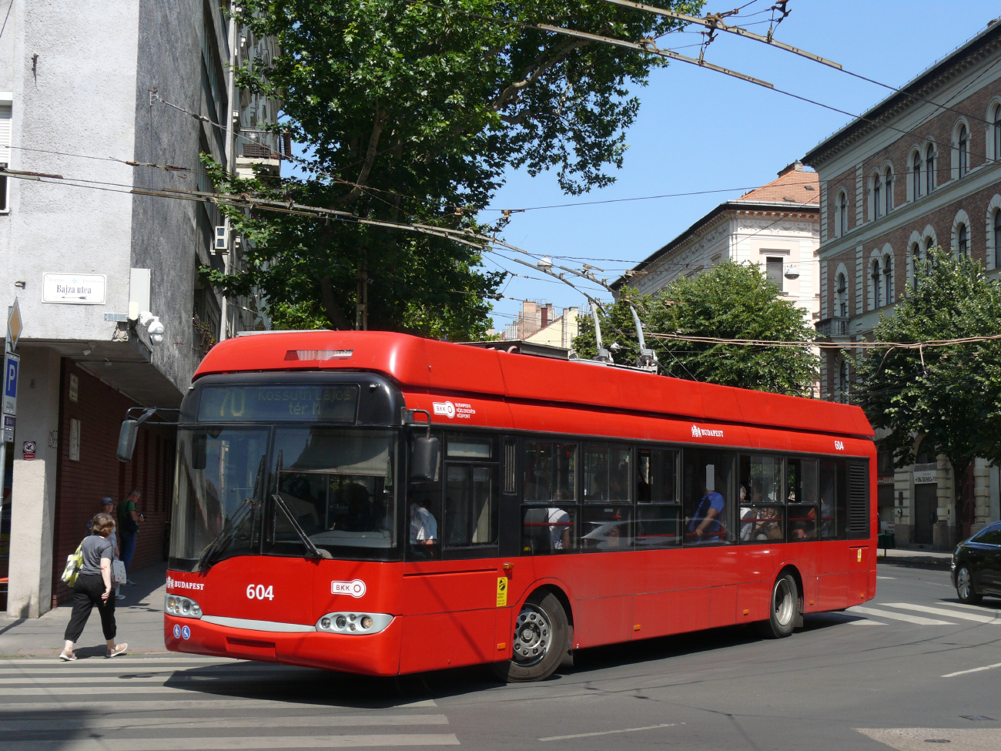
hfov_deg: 35.5
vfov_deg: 27.0
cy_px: 376
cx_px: 500
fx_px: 1562
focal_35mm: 54
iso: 100
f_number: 5.6
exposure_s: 1/400
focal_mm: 11.4
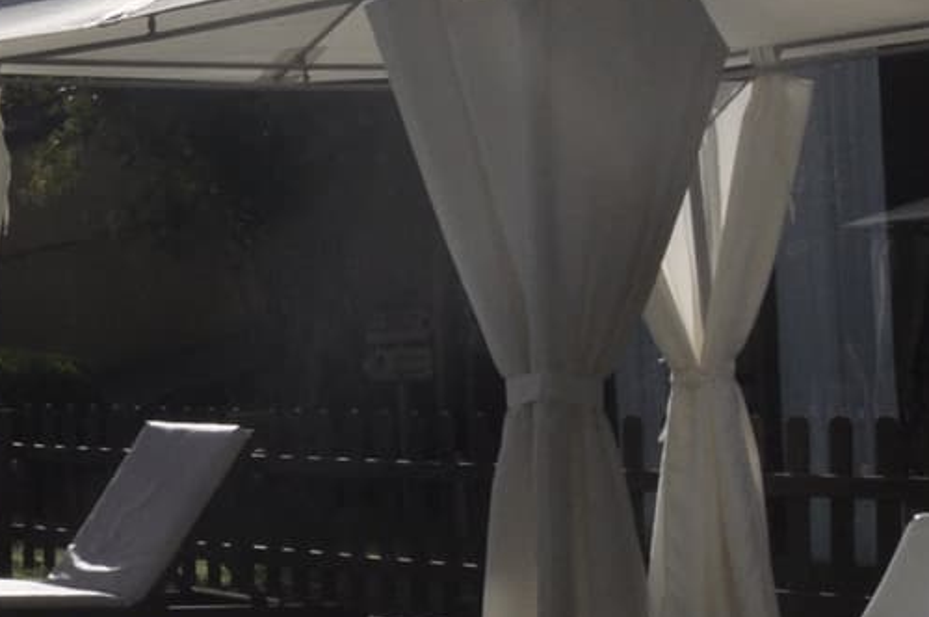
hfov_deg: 14.0
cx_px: -875
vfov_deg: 10.8
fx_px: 3247
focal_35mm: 126
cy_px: 151
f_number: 18
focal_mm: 21
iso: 400
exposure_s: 1/1250
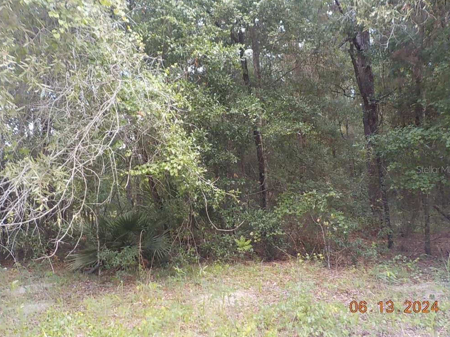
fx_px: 403
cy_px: 169
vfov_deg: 45.4
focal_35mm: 31
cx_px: 227
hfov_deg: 58.4
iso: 125
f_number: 3.3
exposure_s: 1/50
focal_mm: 4.1
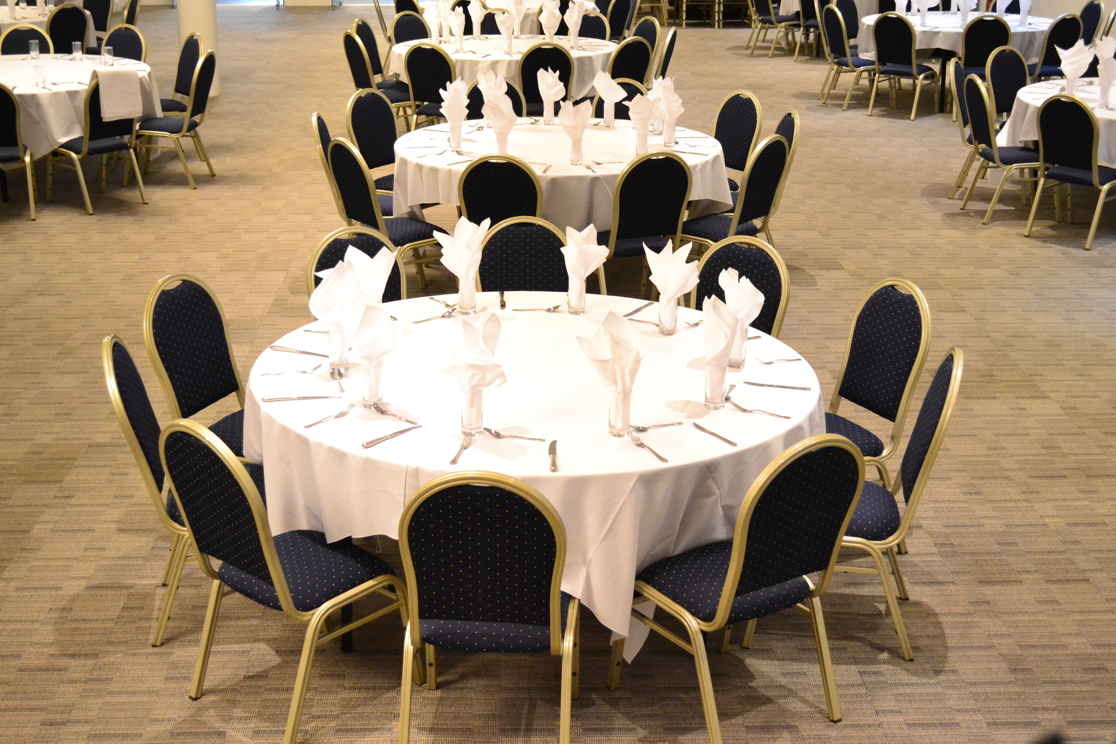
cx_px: 558
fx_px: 1581
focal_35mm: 51
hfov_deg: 38.9
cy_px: 372
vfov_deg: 26.5
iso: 3200
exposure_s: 1/50
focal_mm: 34
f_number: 5
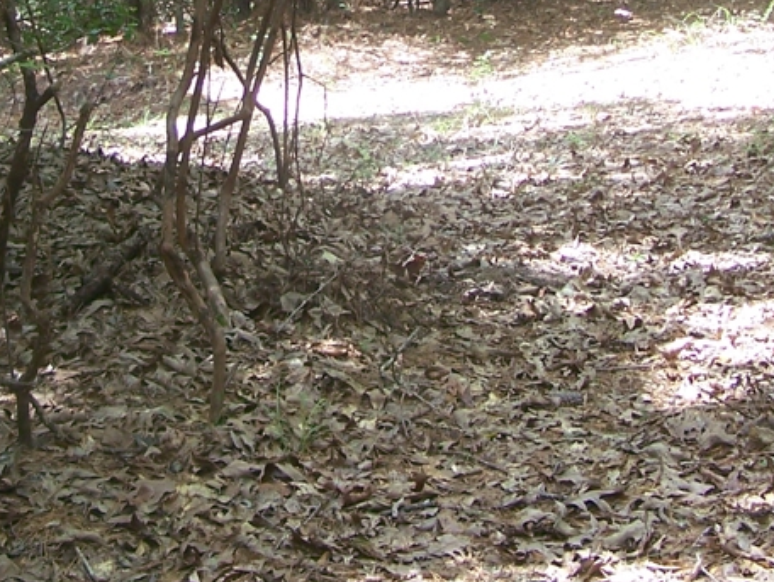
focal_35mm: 100
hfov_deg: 19.6
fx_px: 2238
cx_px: 273
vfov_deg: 14.4
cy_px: -76
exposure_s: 1/60
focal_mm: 6.3
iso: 80
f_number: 2.8
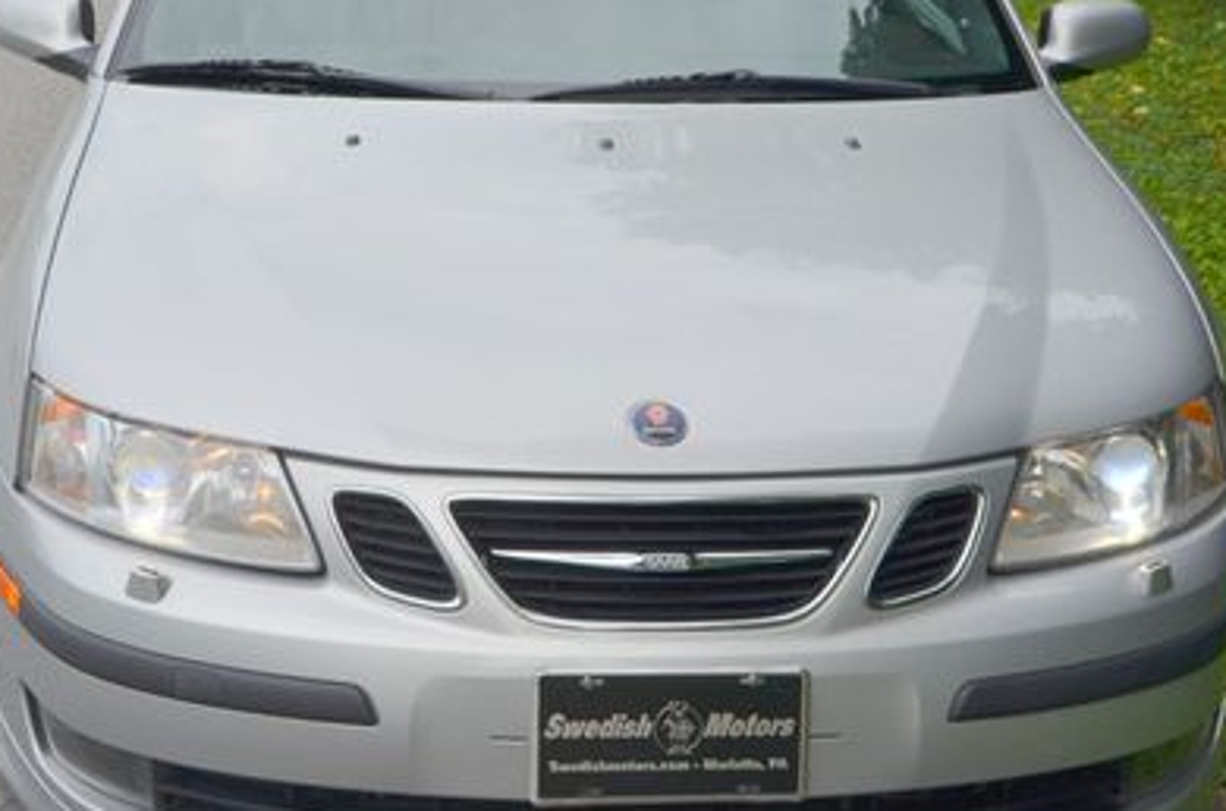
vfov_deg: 19.6
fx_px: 2344
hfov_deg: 29.3
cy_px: 358
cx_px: 509
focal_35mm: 69
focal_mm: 28
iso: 125
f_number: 8
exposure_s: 1/250
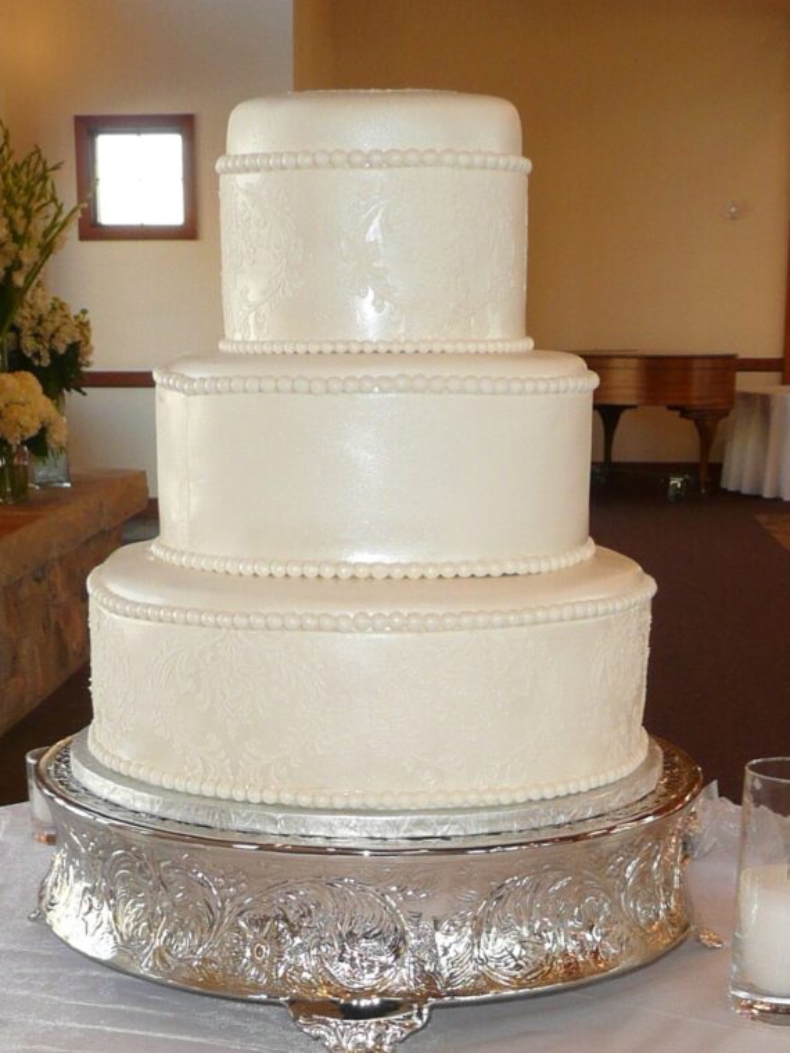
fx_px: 852
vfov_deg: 63.4
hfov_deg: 49.7
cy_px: 526
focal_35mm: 28
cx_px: 395
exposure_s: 1/30
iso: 100
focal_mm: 4.6
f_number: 3.3
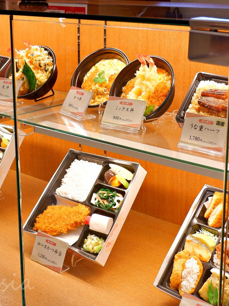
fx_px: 503
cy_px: 105
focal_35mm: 57
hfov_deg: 25.6
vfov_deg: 33.5
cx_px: 135
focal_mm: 15
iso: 200
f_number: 3.5
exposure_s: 1/56
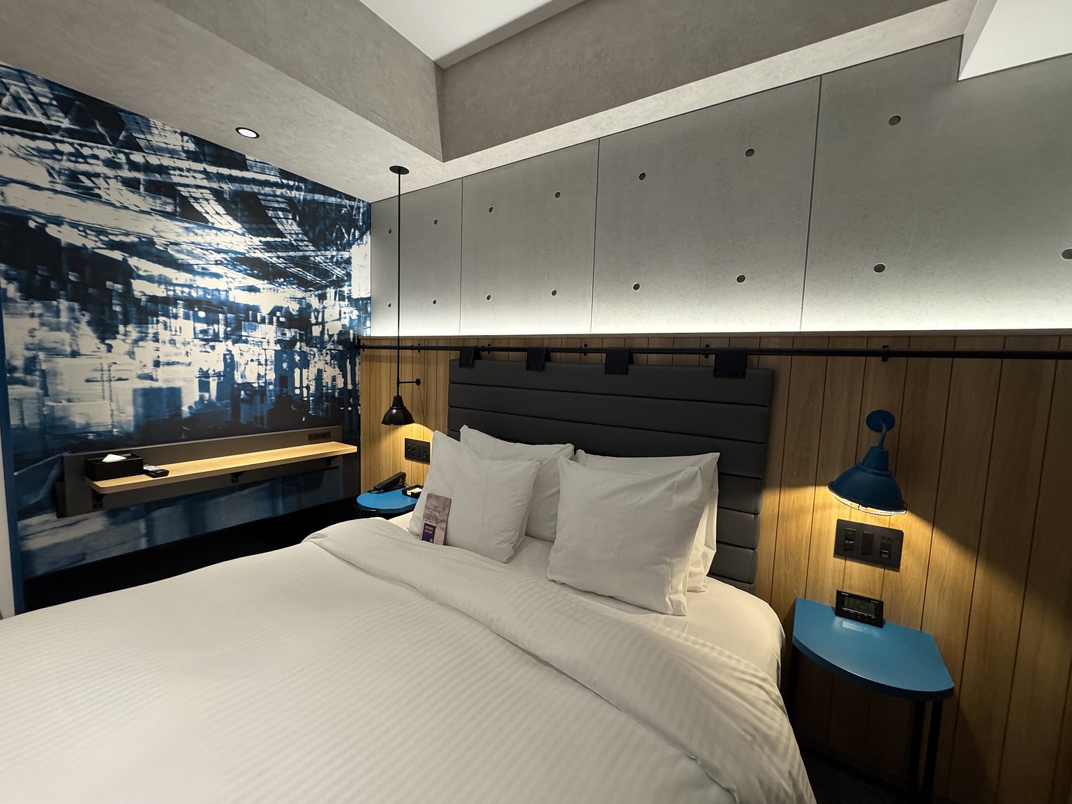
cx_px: 536
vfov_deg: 85.7
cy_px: 402
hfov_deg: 102.1
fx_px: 434
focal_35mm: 14
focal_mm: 2.22
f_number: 2.2
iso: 320
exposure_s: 1/91
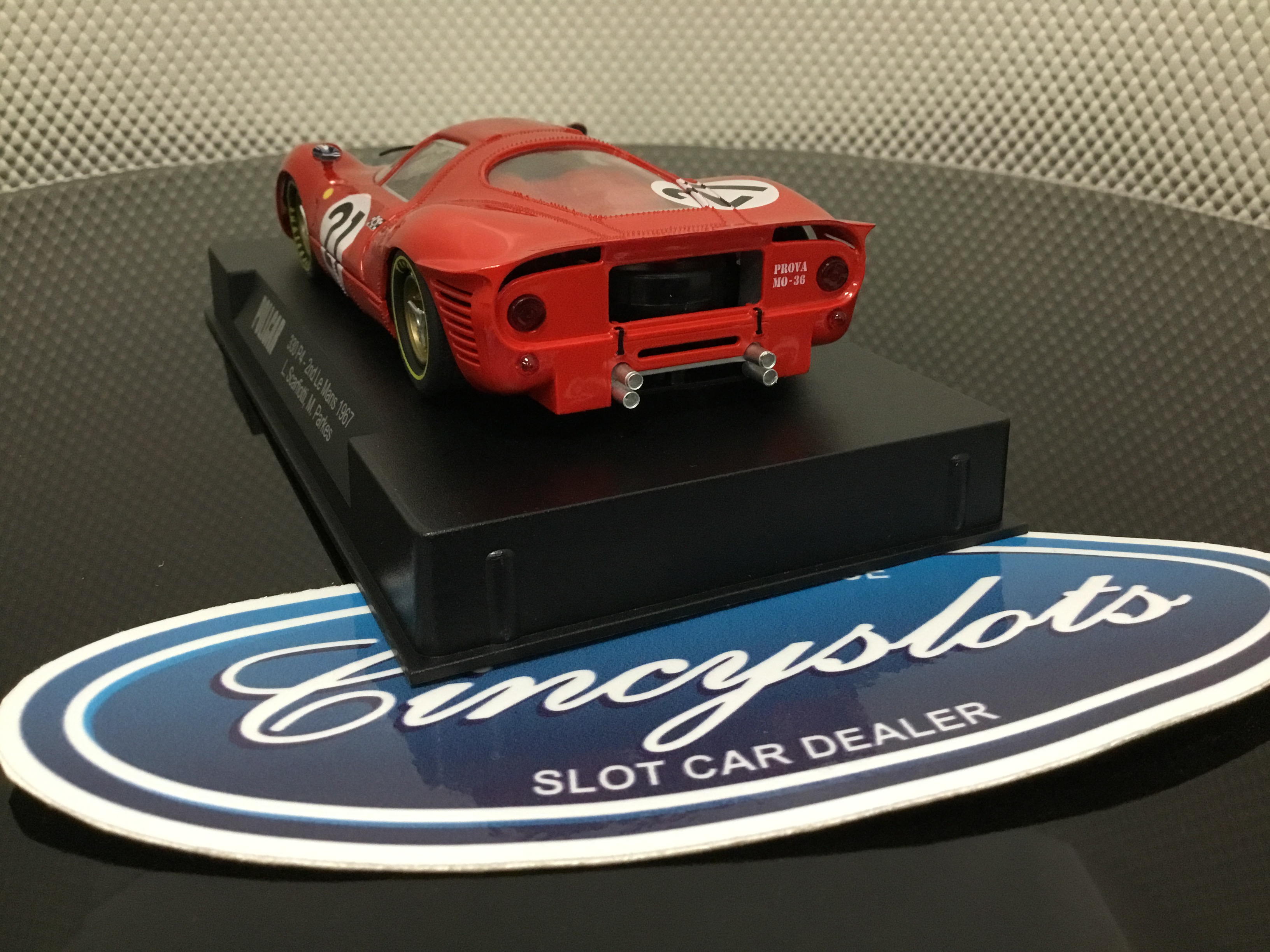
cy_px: 476
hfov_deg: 58.4
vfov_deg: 45.4
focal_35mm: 31
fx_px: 1137
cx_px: 635
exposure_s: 1/30
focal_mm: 3.3
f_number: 2.4
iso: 200
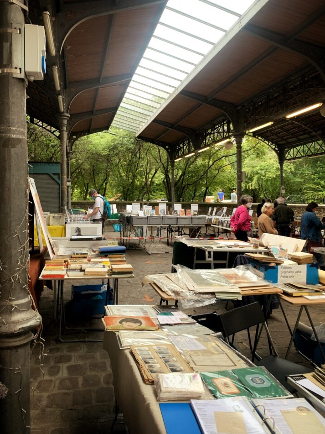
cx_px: 159
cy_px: 202
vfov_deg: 63.4
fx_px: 351
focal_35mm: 28
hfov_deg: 49.7
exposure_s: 1/121
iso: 50
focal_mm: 4.25
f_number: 1.8
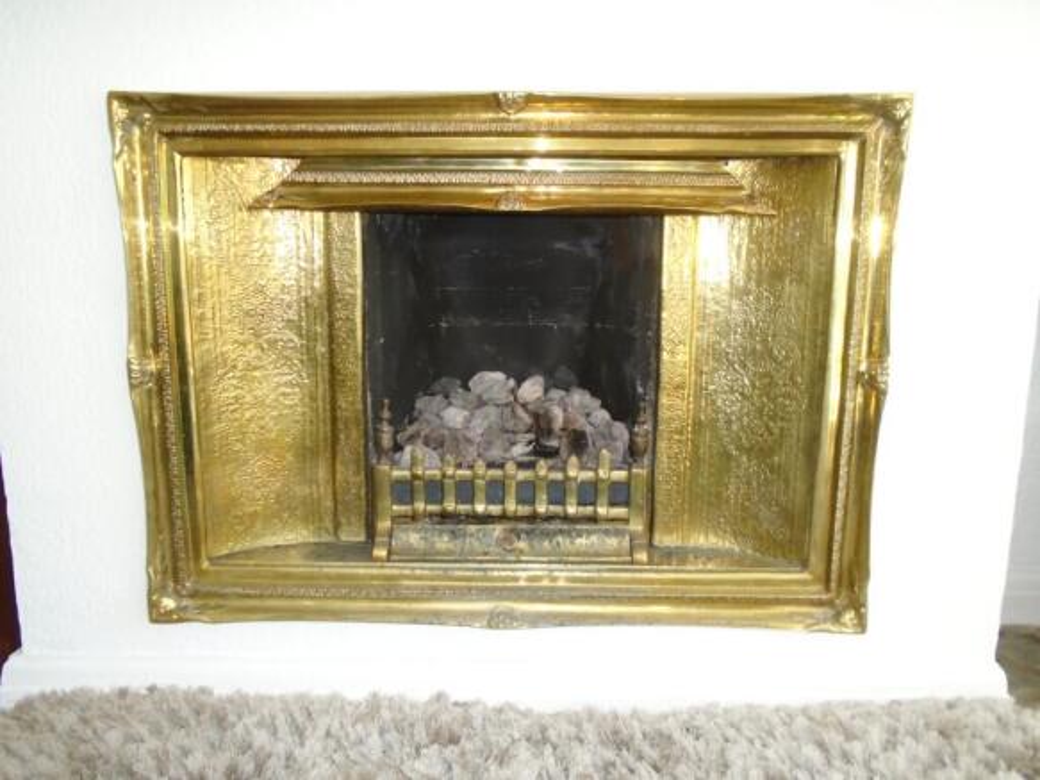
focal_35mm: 26
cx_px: 520
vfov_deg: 53.0
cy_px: 390
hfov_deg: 67.3
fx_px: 781
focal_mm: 4.6
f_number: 3.2
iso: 250
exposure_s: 1/50
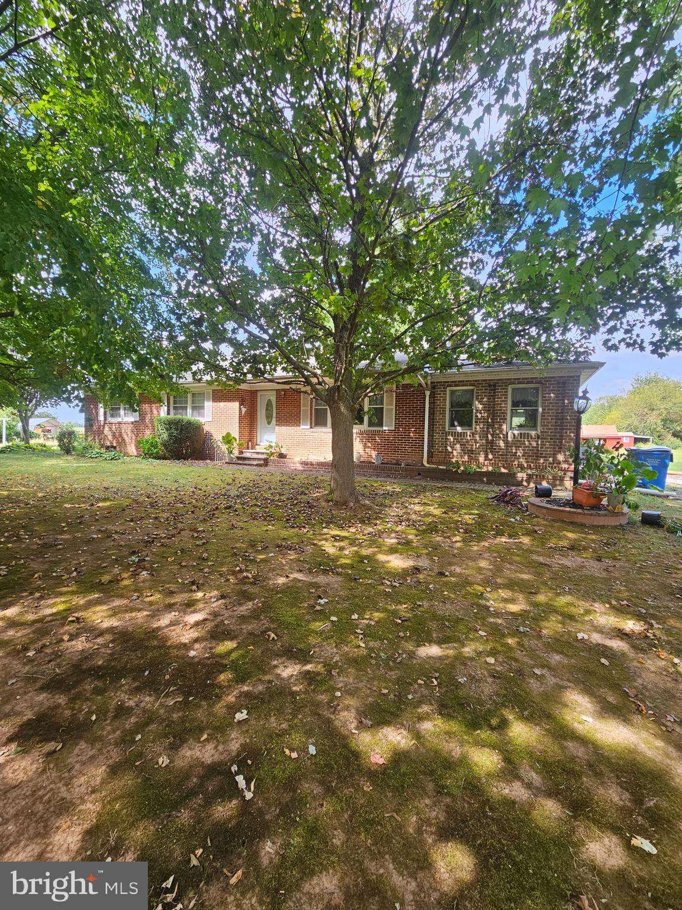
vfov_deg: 106.2
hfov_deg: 89.9
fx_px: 341
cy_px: 455
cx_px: 341
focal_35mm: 13
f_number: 2.2
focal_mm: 2.2
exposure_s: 1/193
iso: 50
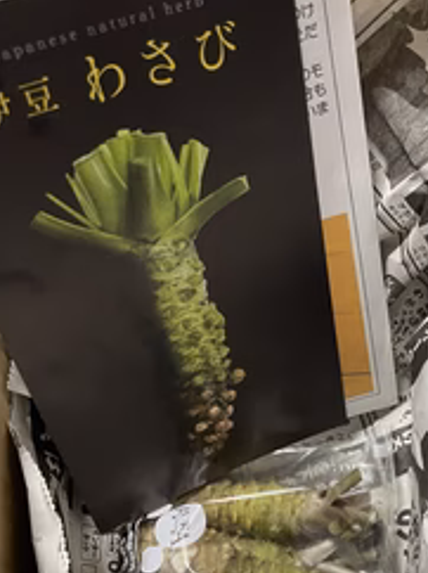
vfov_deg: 42.2
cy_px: 448
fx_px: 710
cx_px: 288
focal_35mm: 43
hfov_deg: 33.2
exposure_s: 1/60
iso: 400
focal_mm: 4.2
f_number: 1.6
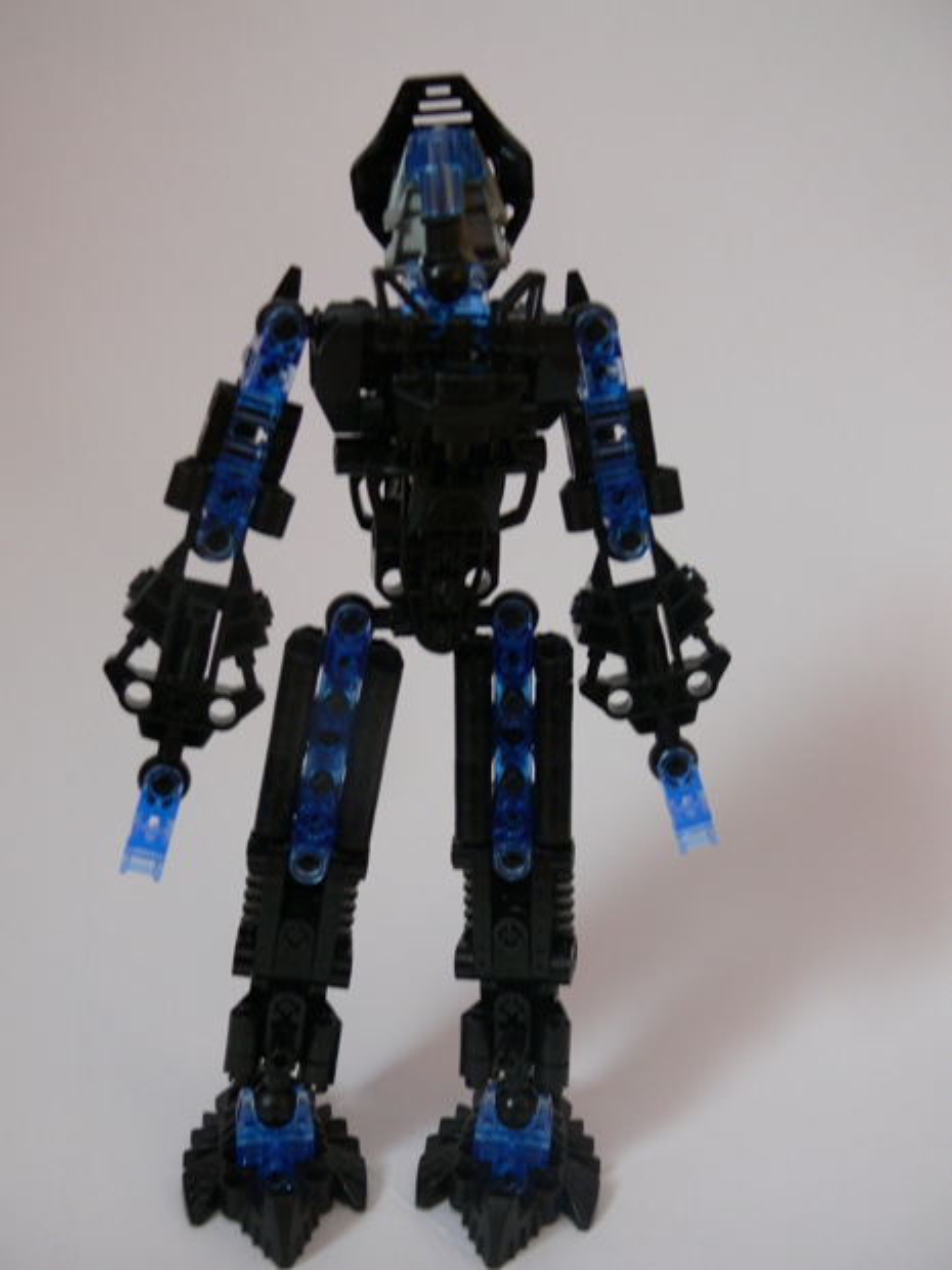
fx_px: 1430
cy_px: 635
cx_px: 476
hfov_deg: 36.8
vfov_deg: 47.9
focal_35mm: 39
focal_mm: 8.2
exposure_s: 1/30
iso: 125
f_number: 2.8
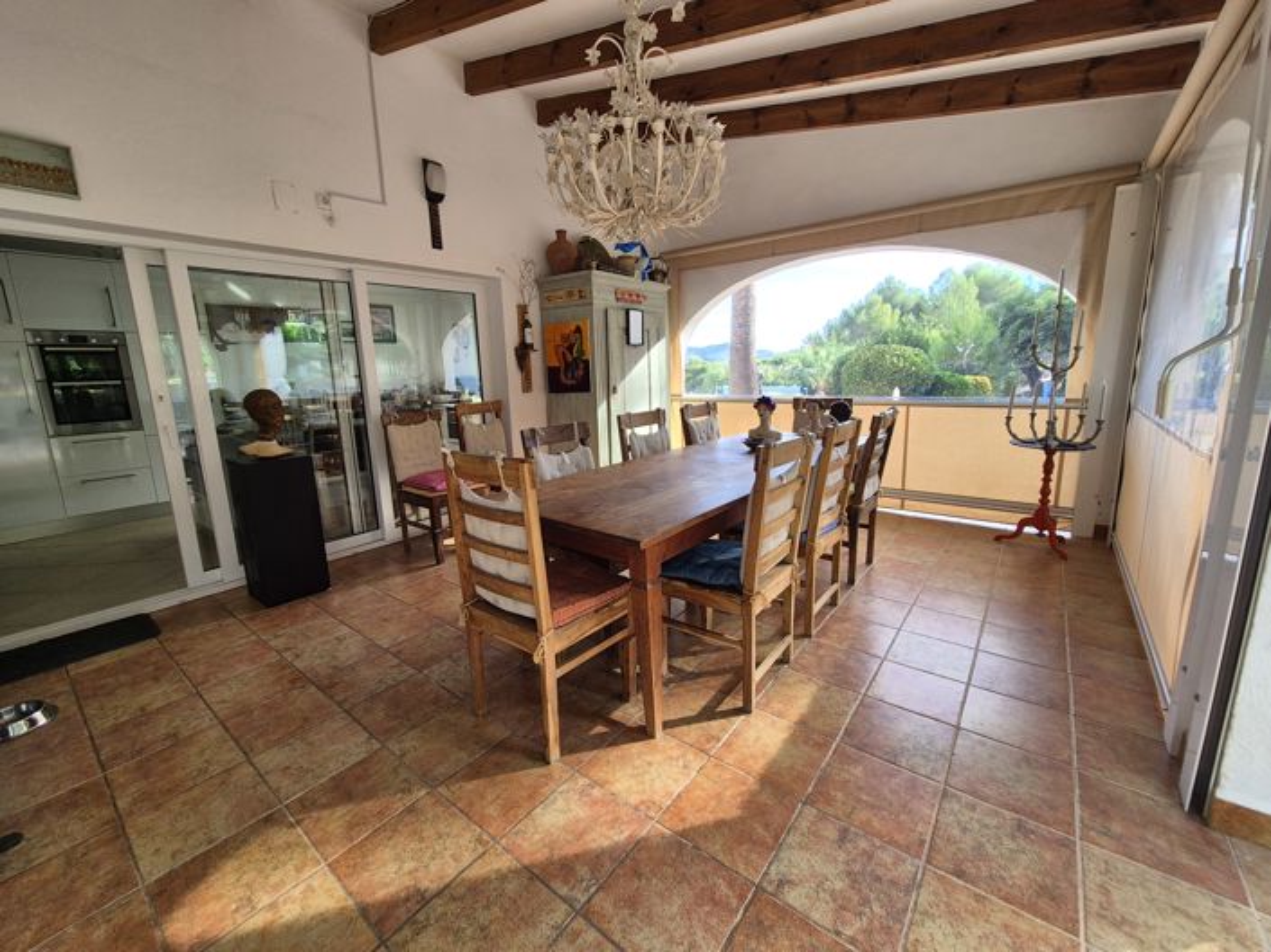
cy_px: 476
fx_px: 477
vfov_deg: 89.9
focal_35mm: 13
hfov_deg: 106.2
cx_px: 636
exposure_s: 1/139
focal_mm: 2.2
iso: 50
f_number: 2.2
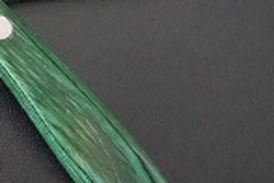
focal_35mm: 144
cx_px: -15
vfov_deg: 9.5
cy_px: 16
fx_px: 1096
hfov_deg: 14.0
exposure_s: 1/250
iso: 6400
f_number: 2.8
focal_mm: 18.3
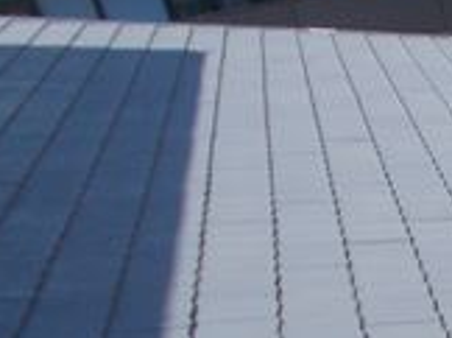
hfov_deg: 16.8
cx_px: 734
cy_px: 416
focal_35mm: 103
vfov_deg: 13.9
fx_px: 1343
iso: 80
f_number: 8
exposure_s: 1/100
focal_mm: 4.6
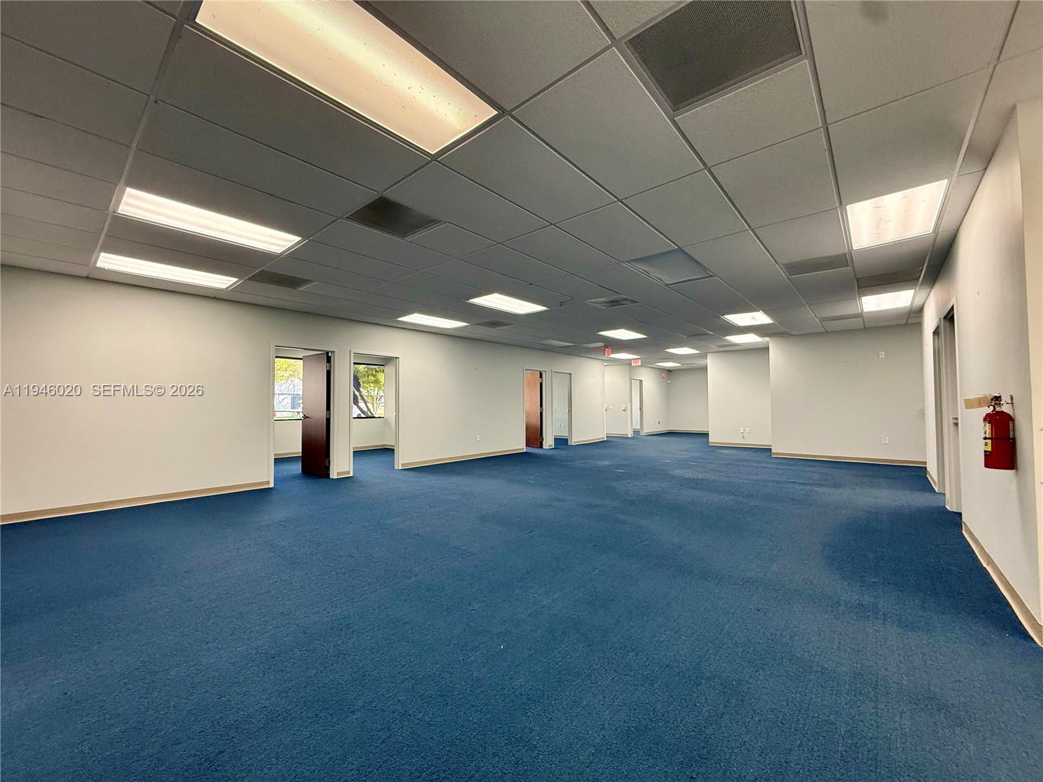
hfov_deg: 102.1
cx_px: 522
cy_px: 391
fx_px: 422
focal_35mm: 14
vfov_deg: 85.7
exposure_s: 1/120
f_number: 2.2
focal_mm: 2.22
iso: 250
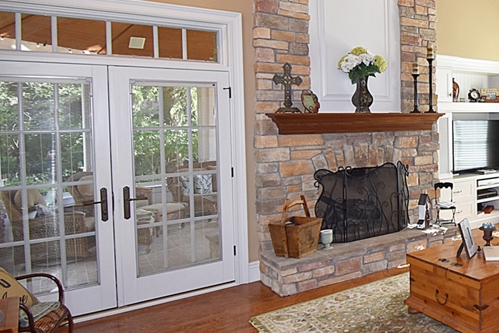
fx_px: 430
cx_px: 475
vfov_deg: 42.1
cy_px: 131
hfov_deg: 51.0
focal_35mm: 31
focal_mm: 10
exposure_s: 1/125
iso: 450
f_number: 5.6
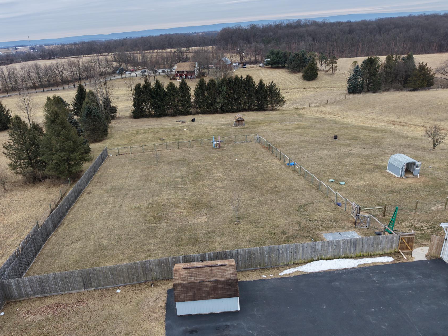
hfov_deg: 61.6
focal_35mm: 29
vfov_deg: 47.9
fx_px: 375
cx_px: 205
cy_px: 202
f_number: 1.8
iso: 200
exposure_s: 1/1000
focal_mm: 8.67
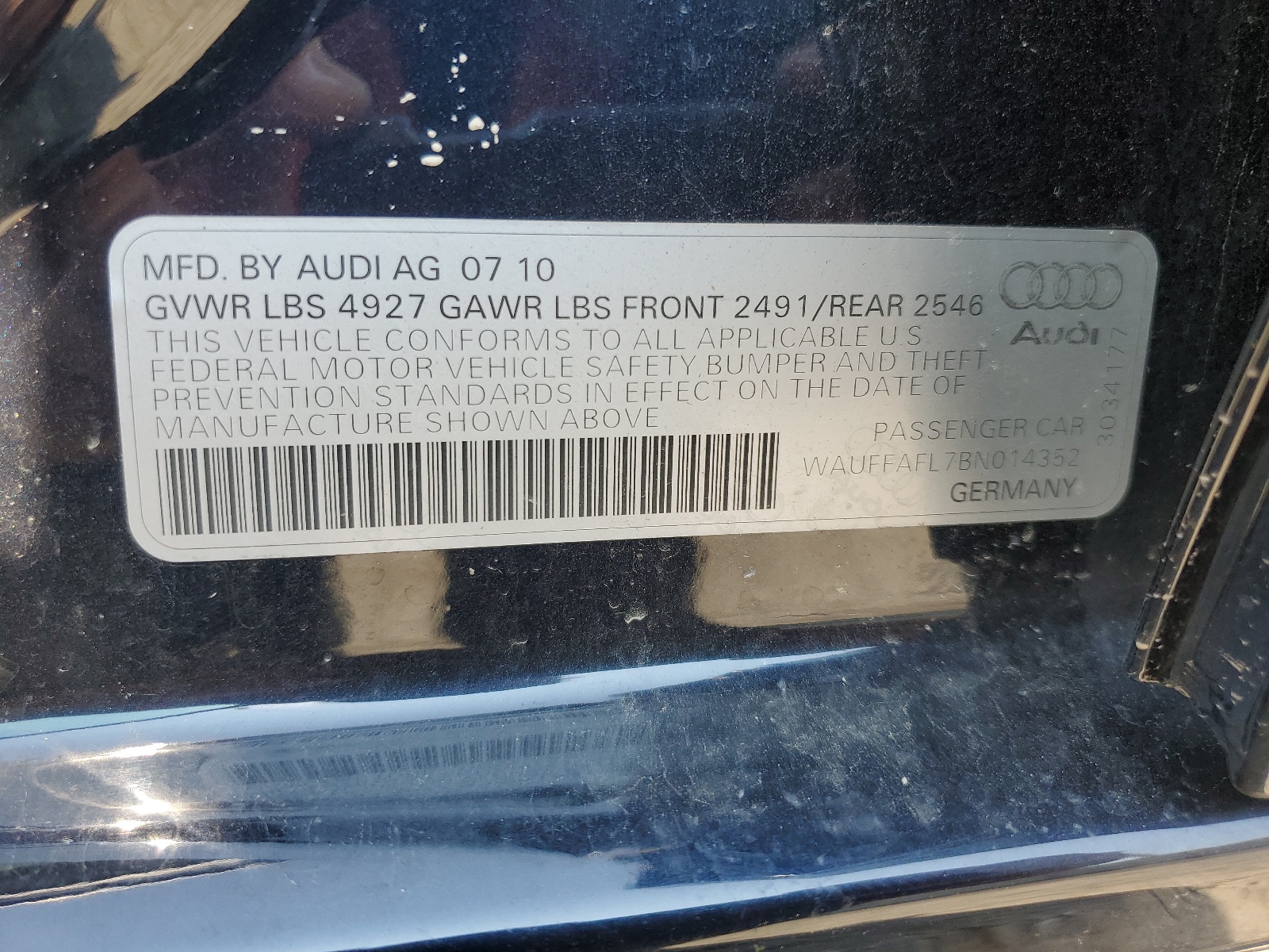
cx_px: 634
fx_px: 953
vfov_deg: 53.1
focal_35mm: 26
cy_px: 476
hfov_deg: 67.3
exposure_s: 1/278
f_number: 1.5
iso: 50
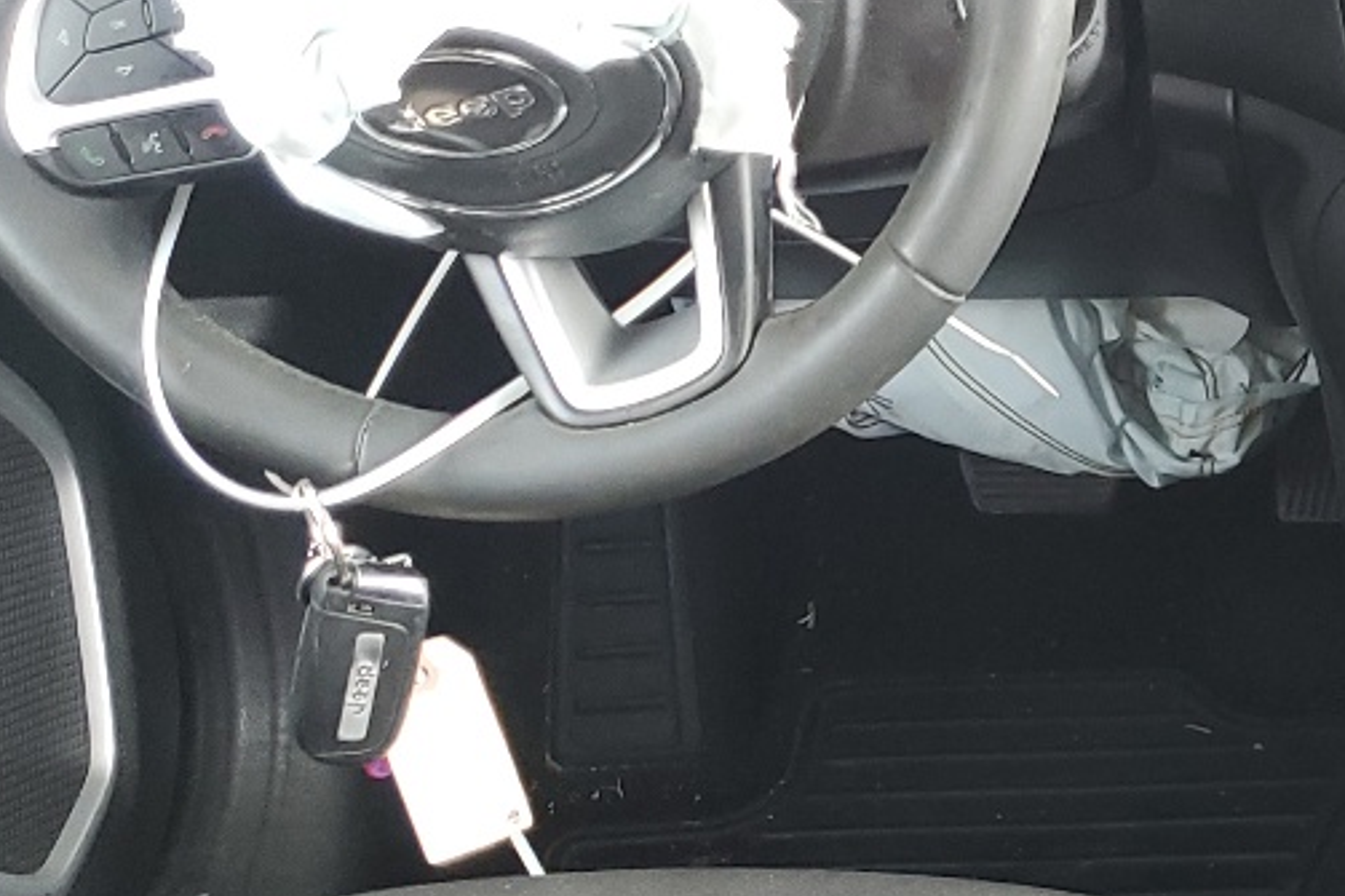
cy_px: 909
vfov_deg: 15.6
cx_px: 1674
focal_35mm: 86
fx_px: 3212
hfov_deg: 21.7
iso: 73
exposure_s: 1/60.2
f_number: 1.5
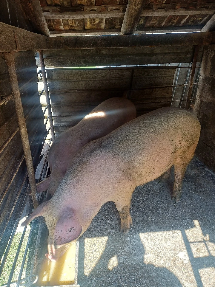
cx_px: 108
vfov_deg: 69.4
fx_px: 207
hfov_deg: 54.9
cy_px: 144
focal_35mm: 25
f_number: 1.8
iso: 50
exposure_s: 1/120
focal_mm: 4.65
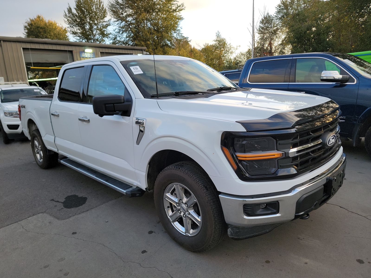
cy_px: 139
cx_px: 186
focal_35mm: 24
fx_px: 257
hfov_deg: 71.6
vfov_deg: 56.8
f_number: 1.8
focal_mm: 6.7
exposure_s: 1/119
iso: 54
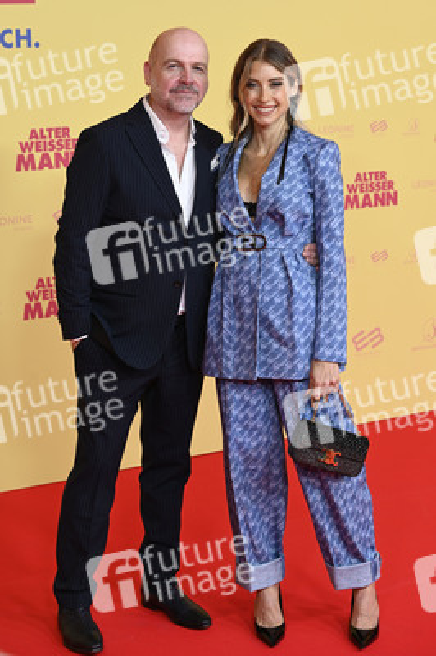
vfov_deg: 27.0
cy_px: 328
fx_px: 1365
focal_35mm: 75
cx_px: 218
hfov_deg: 18.2
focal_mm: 75
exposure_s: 1/160
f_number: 5.6
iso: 400
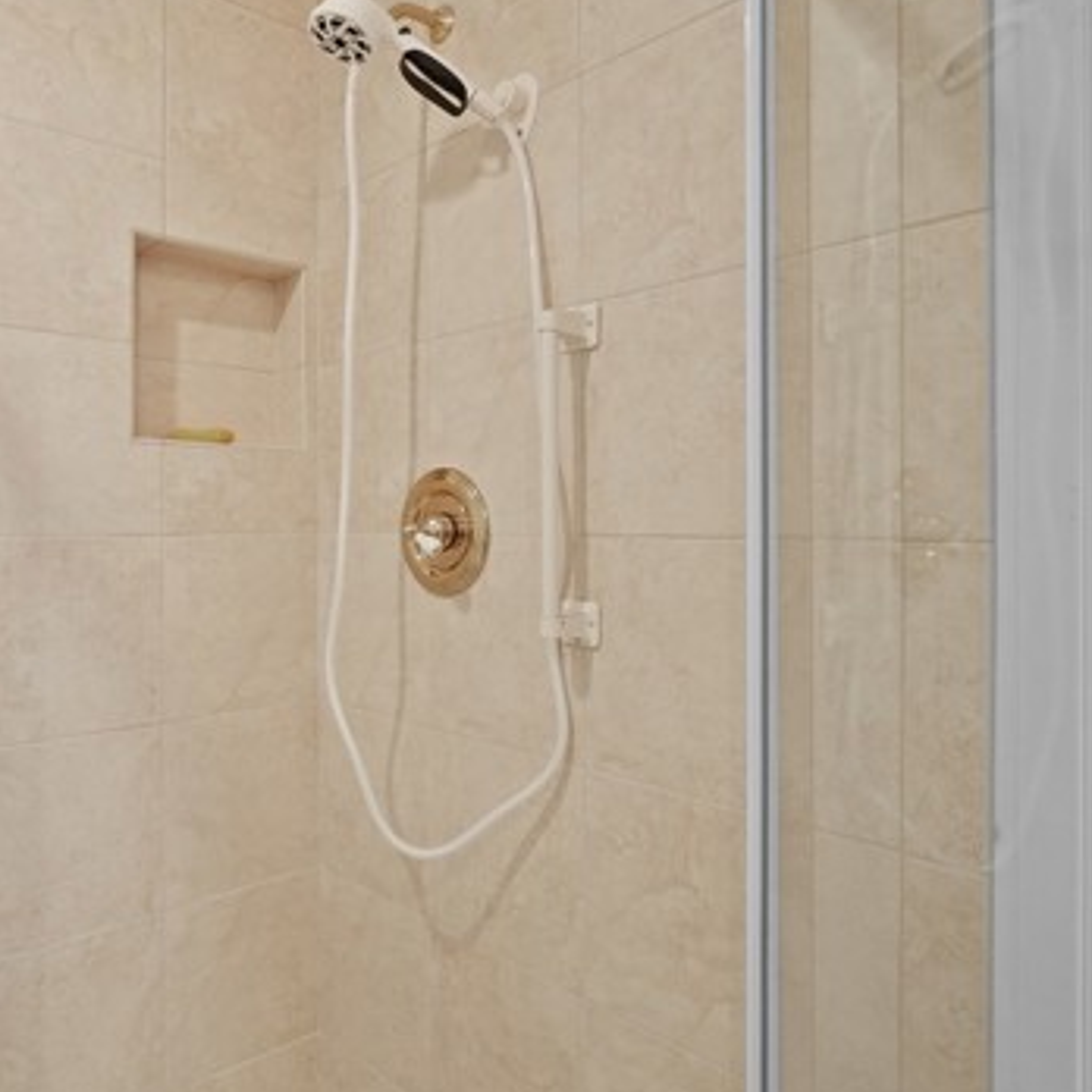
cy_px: 526
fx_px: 892
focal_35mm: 25
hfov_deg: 61.8
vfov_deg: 62.9
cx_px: 392
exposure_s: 1/15
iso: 800
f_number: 4
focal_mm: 16
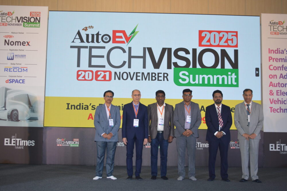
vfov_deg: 30.8
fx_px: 346
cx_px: 144
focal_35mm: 44
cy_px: 96
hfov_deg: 45.0
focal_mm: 29
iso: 360
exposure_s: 1/125
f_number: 4.2
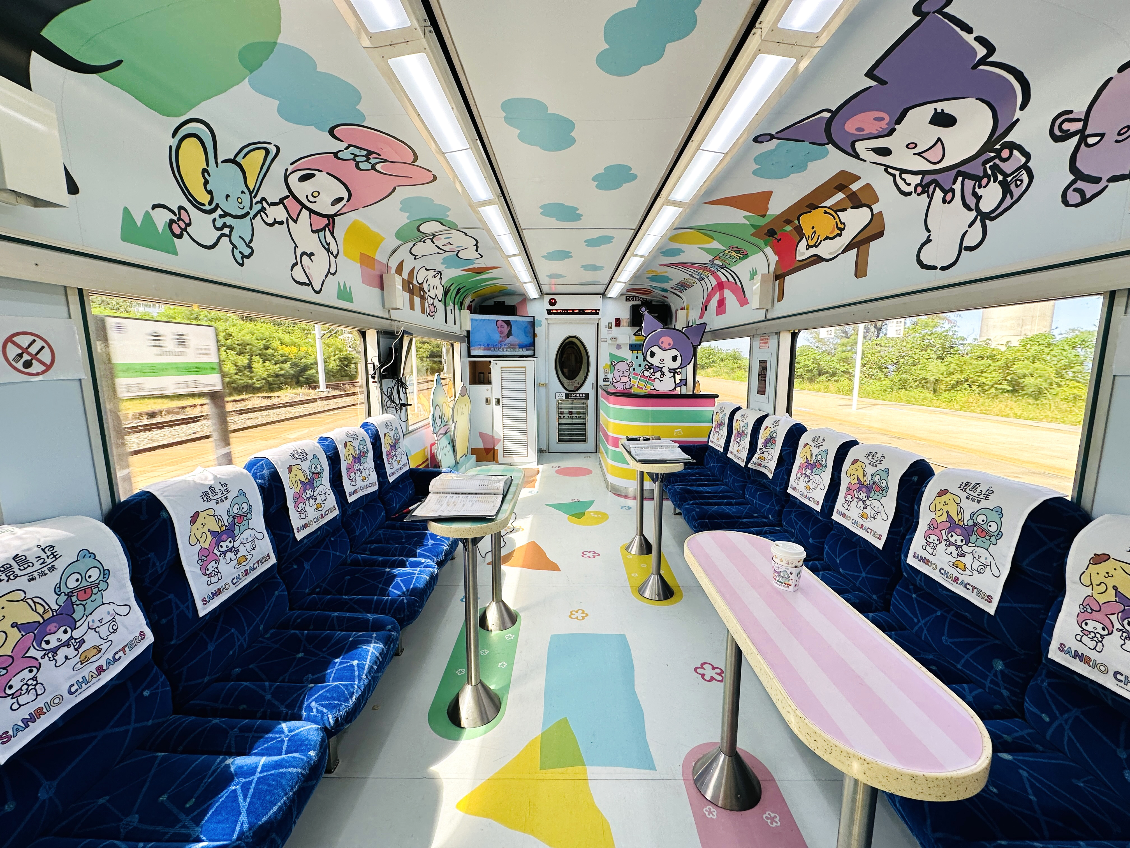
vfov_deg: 85.7
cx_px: 565
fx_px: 457
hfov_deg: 102.1
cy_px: 424
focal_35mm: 14
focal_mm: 2.22
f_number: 2.2
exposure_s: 1/99
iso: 50
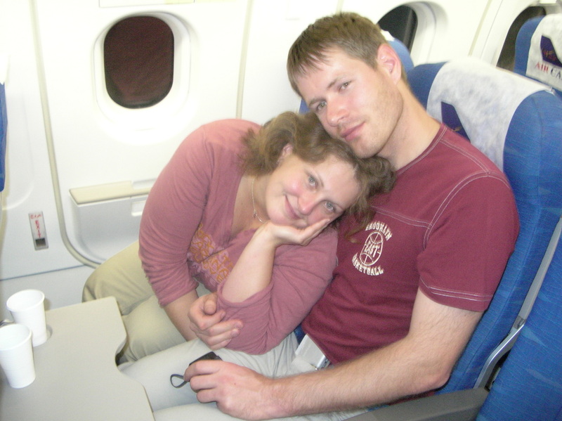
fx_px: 584
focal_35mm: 36
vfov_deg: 39.6
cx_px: 281
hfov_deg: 51.4
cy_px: 210
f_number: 2.7
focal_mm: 6
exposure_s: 1/5.4
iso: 300
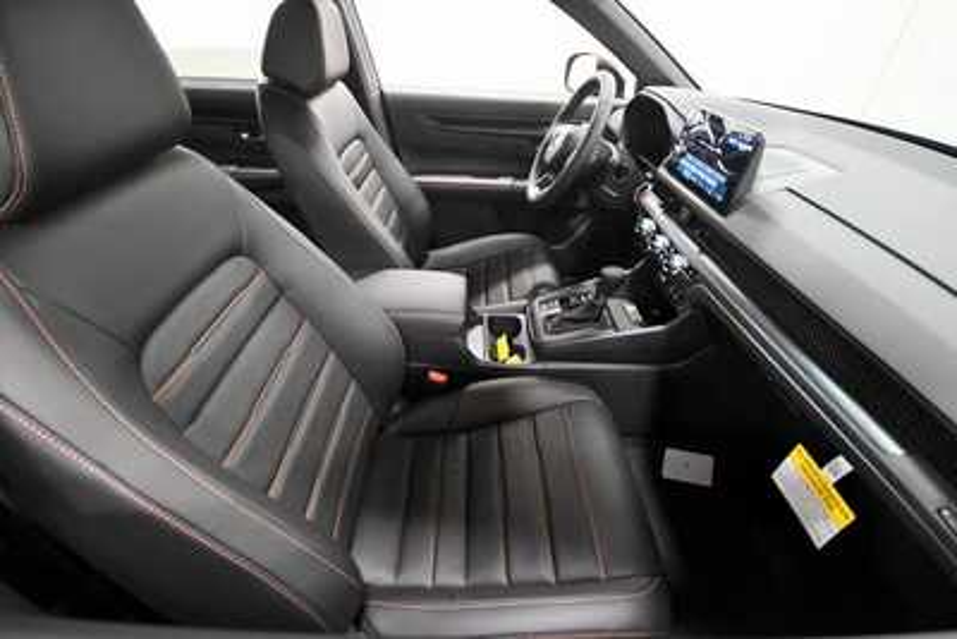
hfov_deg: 100.4
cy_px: 320
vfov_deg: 77.4
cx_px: 478
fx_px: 399
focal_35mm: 15
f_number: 4
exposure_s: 1/100
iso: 3200
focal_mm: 10
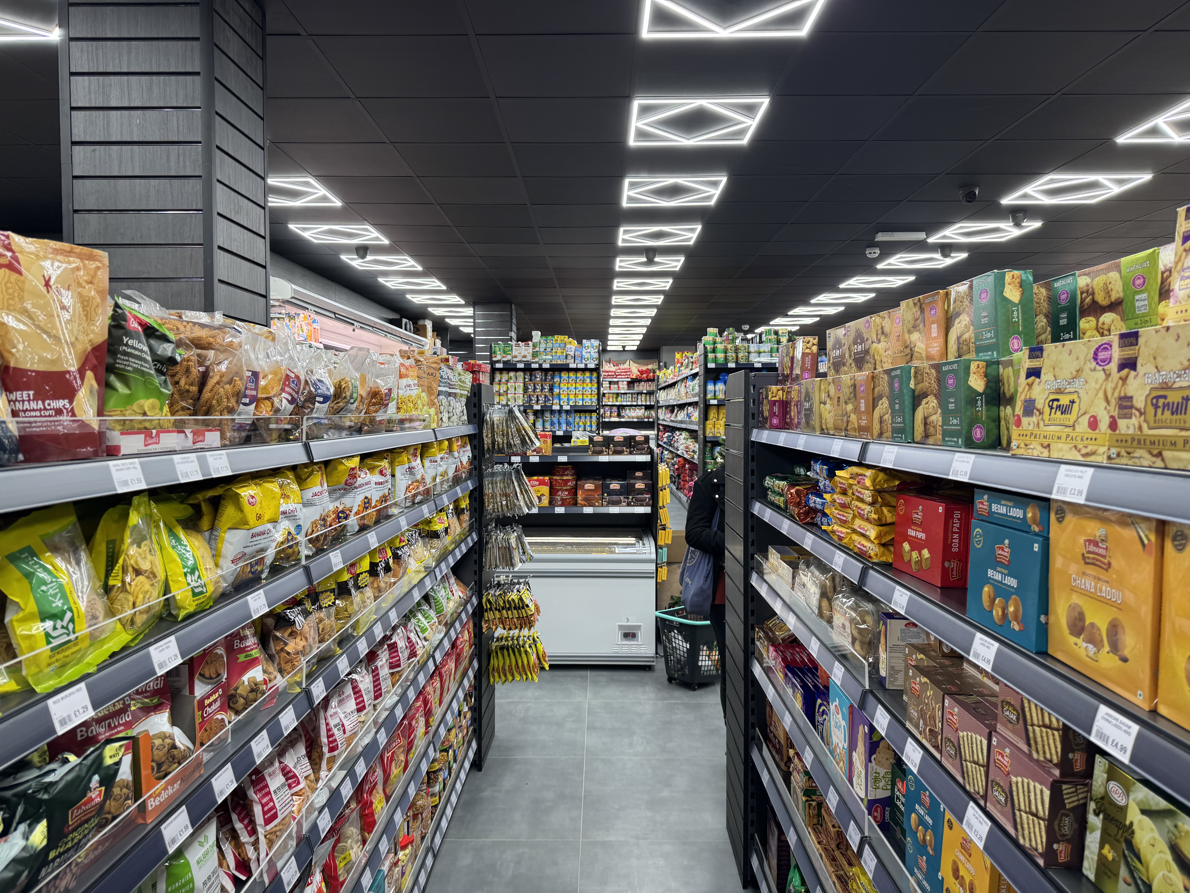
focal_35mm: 24
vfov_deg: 56.8
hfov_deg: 71.6
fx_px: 825
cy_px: 446
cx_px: 595
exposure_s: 1/100
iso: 64
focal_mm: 6.76
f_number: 1.78
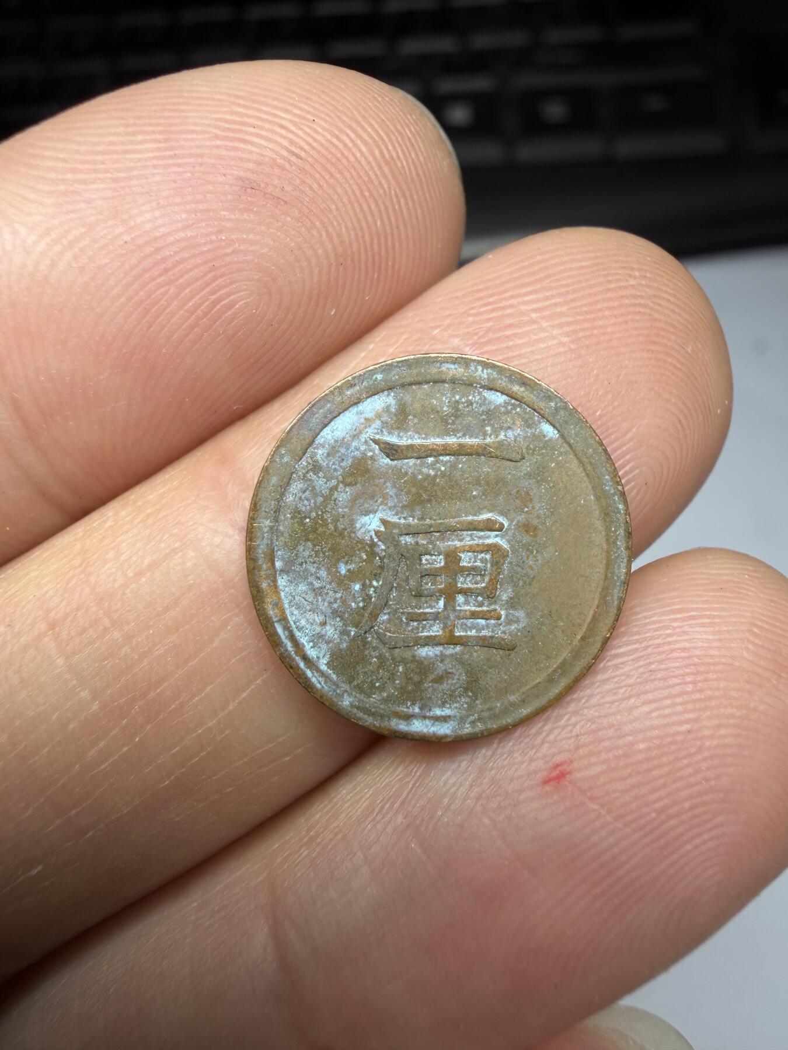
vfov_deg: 67.3
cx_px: 394
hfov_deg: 53.1
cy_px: 525
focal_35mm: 26
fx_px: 789
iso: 50
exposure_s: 1/121
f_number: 2.2
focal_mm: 2.22
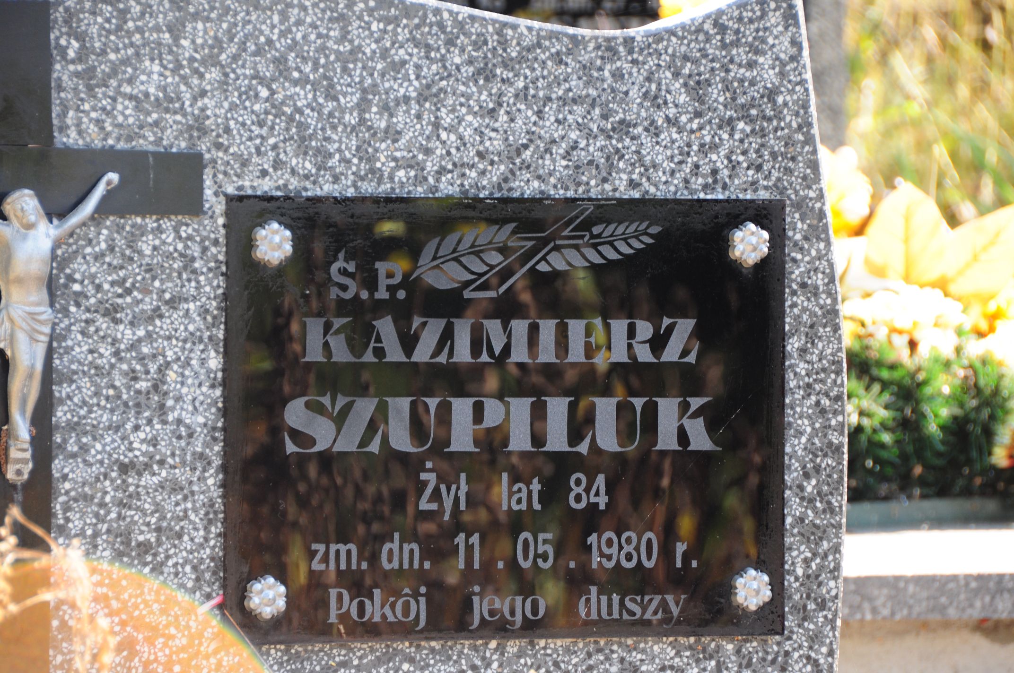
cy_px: 336
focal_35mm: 202
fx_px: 5697
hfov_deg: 10.2
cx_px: 507
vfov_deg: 6.8
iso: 250
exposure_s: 1/80
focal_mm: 135
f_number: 7.1
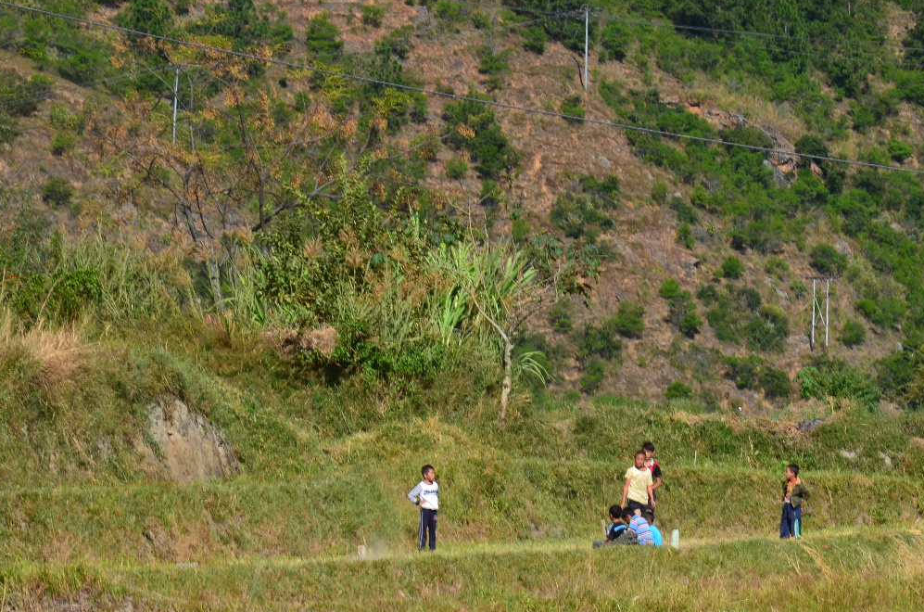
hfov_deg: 8.2
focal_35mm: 253
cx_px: 690
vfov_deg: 5.4
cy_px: 458
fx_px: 6474
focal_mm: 105
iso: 100
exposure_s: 1/125
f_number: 11
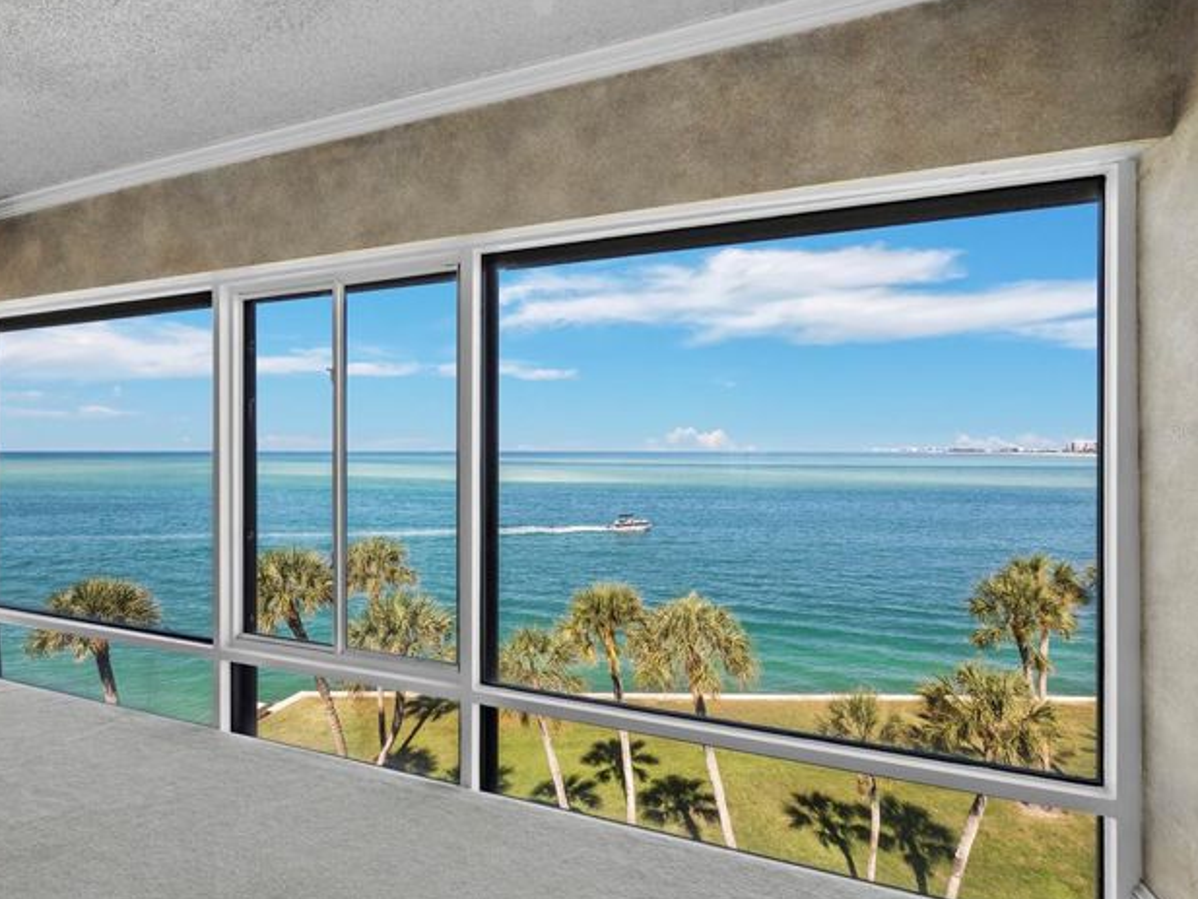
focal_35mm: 16
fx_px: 554
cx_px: 566
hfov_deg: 94.4
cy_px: 428
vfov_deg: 78.1
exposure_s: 1/30
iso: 320
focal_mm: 7
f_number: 13
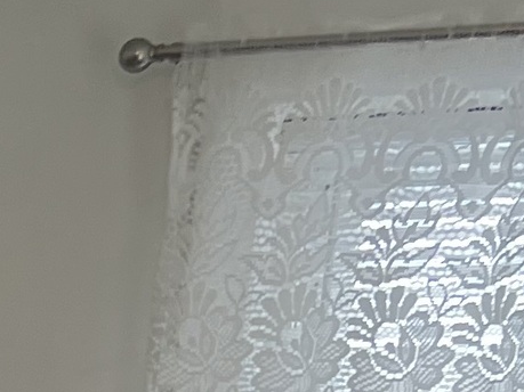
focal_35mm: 174
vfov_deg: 7.6
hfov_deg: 9.8
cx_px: -795
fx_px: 2633
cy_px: 1100
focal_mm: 5.7
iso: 125
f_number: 1.5
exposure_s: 1/120
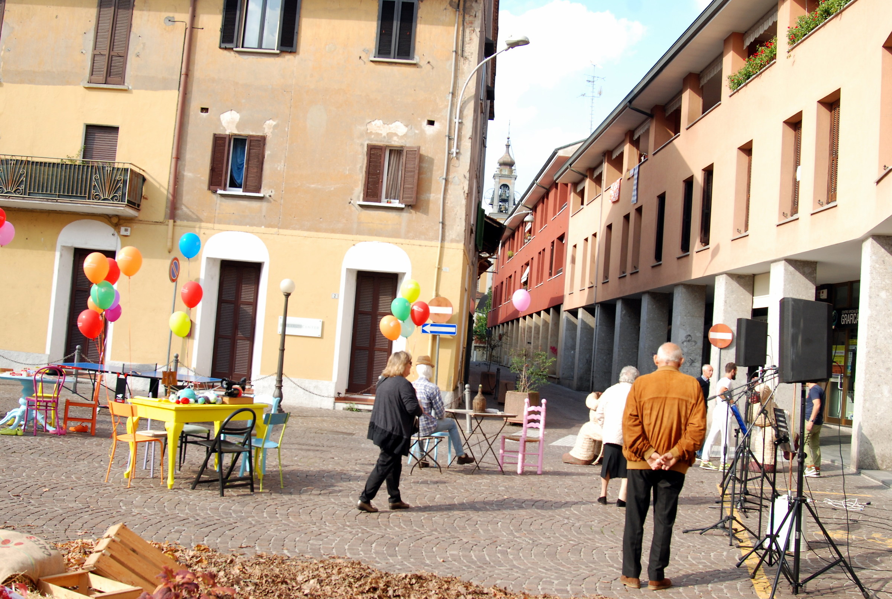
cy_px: 300
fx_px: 894
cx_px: 446
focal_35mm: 36
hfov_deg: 53.0
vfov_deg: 37.0
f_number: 5.6
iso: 200
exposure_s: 1/160
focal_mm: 24
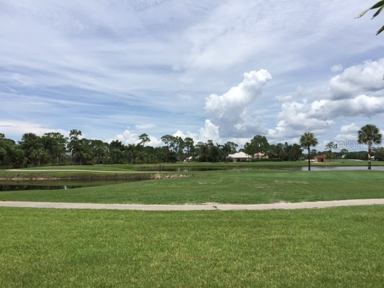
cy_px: 144
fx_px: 322
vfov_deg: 48.2
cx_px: 192
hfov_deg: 61.7
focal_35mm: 29
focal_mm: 4.15
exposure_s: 1/3597
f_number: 2.2
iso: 32
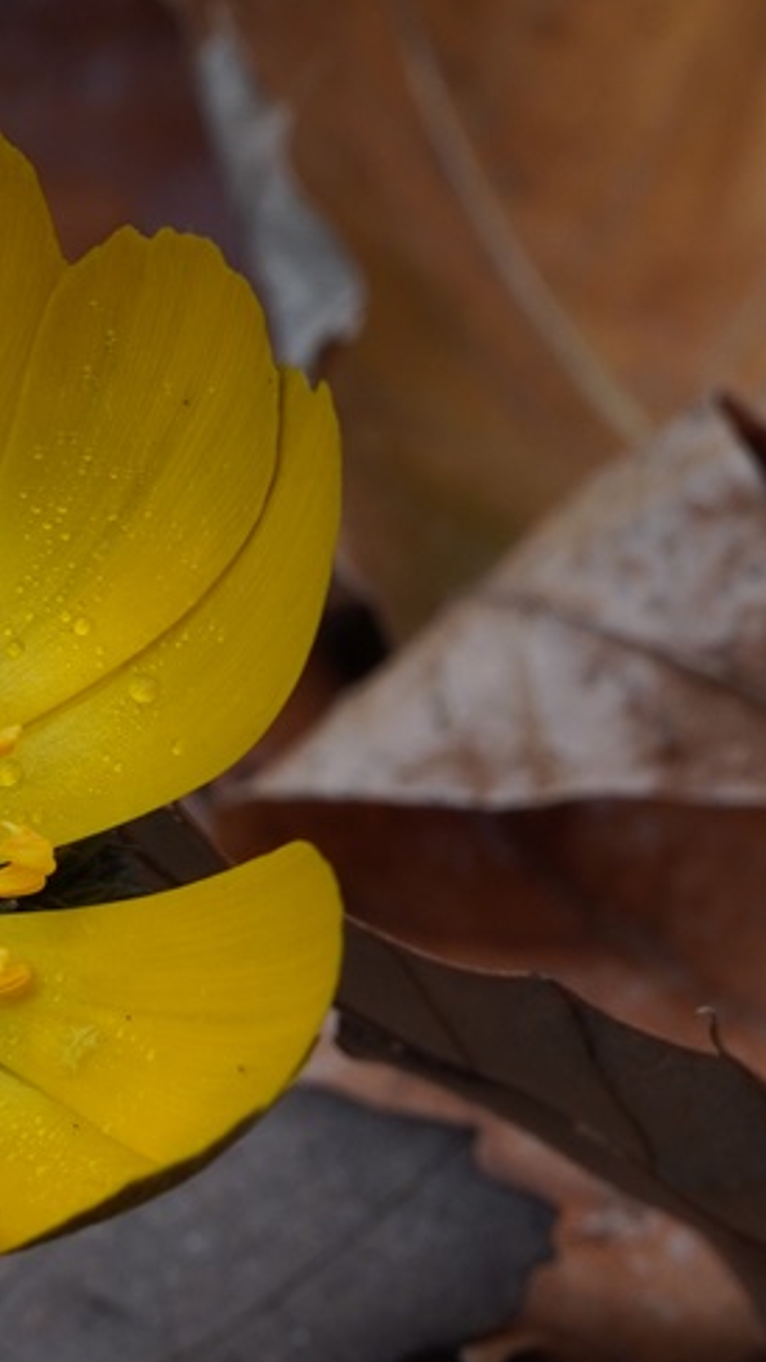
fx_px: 4477
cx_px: -194
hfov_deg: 9.6
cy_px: 1672
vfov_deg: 16.5
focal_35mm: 124
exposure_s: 1/125
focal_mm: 30
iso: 320
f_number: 11
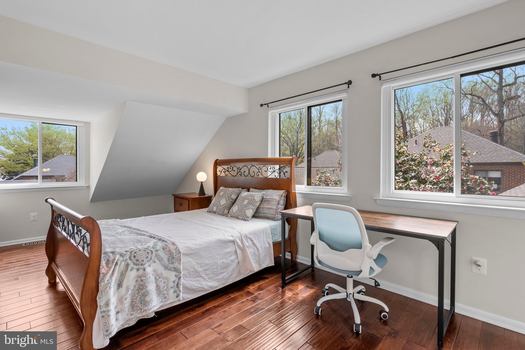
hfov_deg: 96.7
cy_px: 175
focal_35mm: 16
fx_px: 233
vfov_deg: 73.8
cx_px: 262
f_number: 8
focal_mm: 16
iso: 250
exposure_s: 1/20
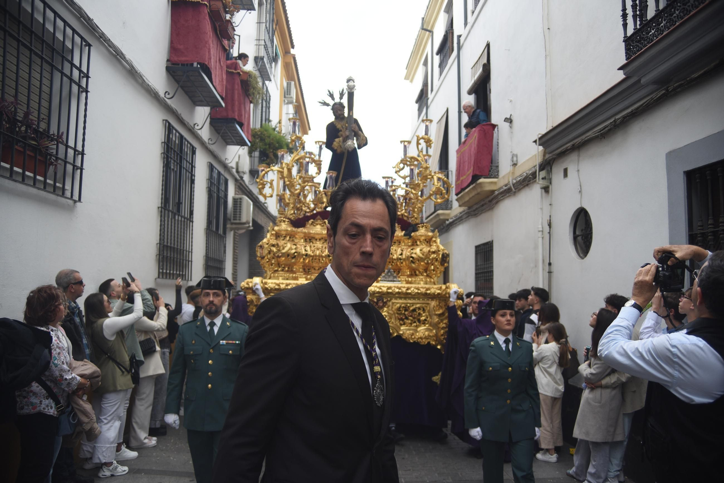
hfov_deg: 63.6
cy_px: 242
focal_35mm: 29
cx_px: 362
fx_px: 583
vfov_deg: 45.0
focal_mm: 29
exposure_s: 1/320
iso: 400
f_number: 5.6
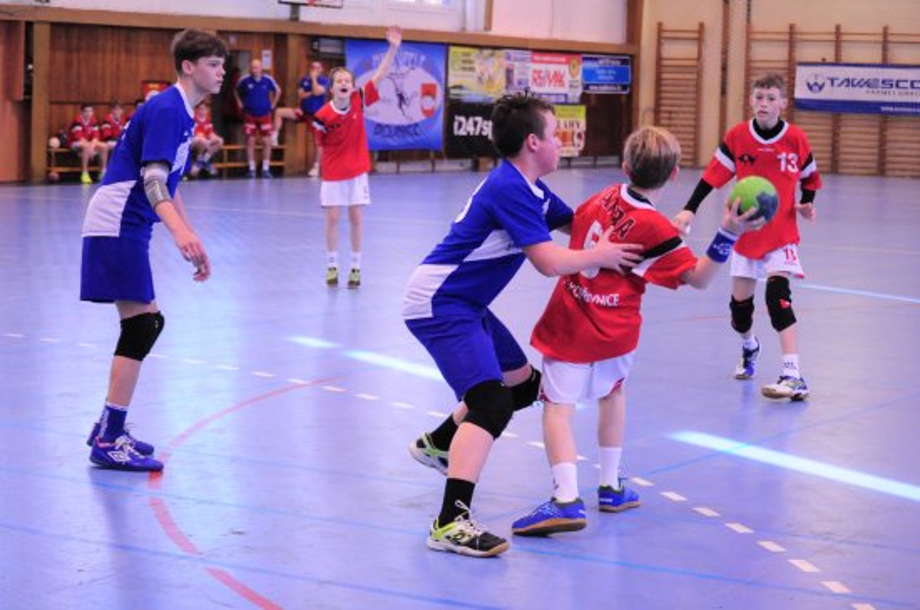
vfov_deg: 16.5
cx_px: 460
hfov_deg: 24.7
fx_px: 2105
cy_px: 305
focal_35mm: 82
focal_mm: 55
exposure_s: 1/320
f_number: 4
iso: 2500
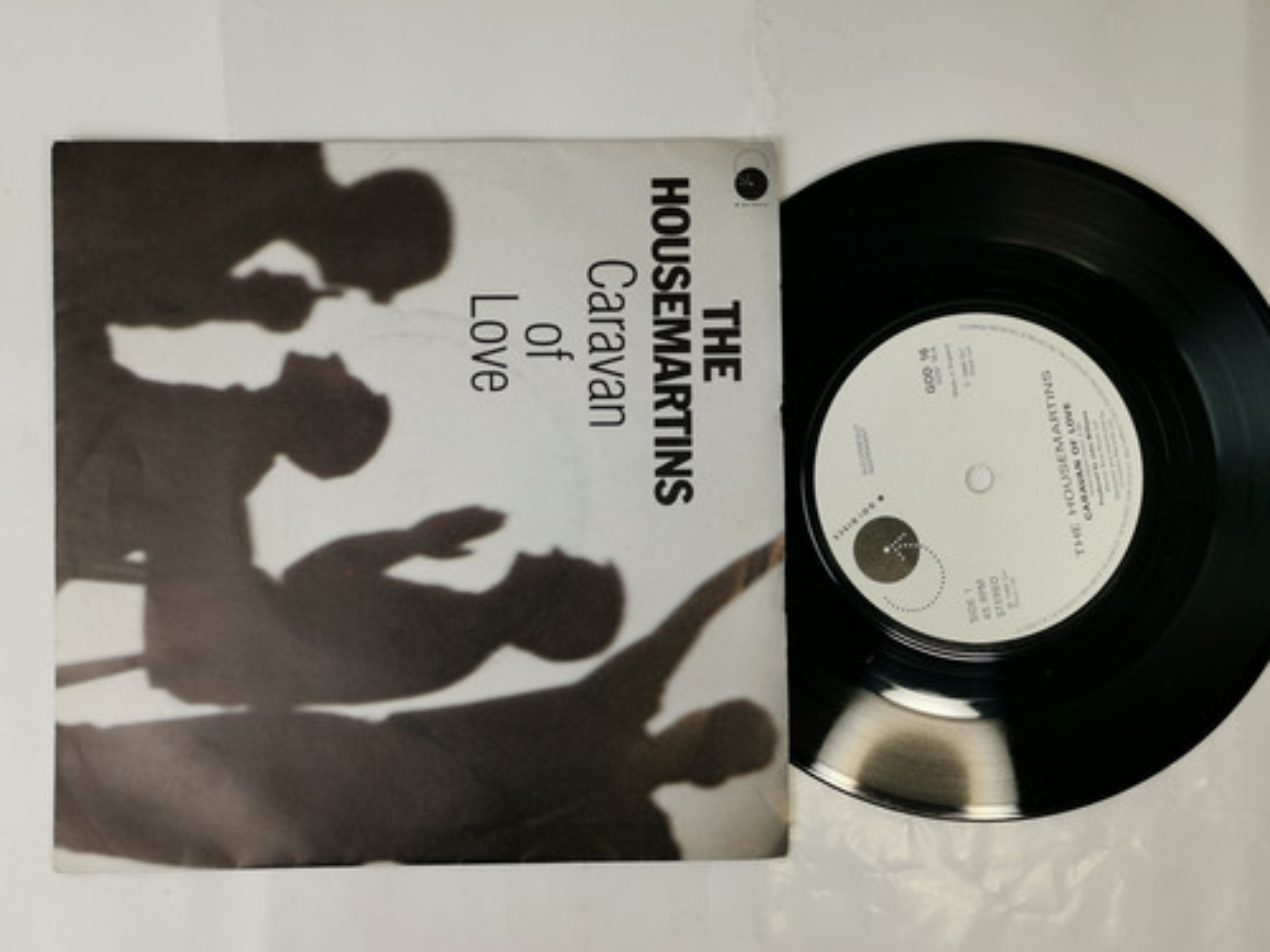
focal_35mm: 41
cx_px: 635
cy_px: 476
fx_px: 1504
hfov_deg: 45.8
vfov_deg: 35.1
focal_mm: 5.58
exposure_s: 1/130
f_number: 1.8
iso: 50
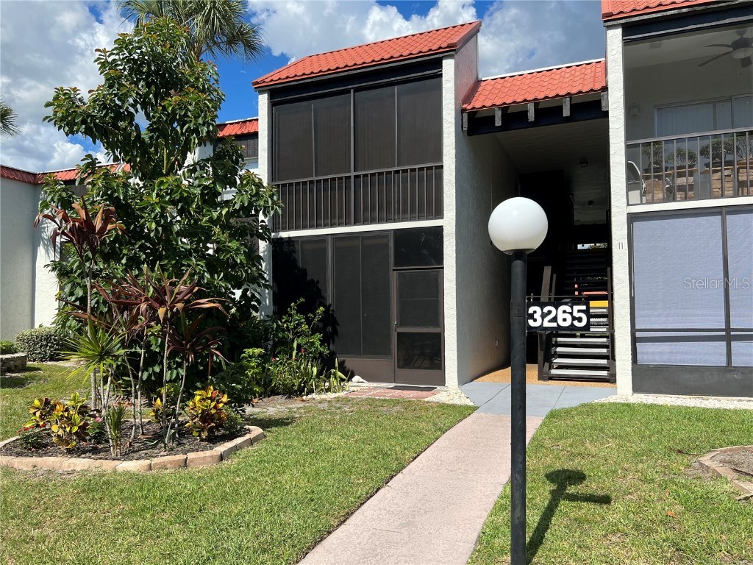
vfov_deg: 53.1
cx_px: 376
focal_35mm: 26
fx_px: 566
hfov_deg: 67.3
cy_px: 282
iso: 50
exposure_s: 1/3831
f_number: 1.5
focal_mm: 5.7
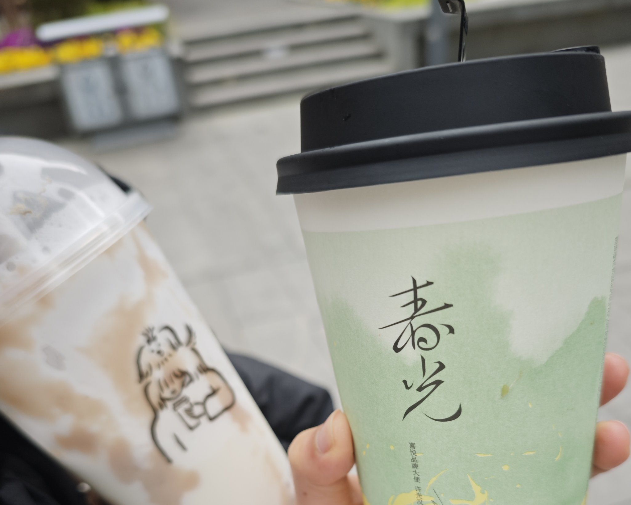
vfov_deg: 45.7
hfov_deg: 58.8
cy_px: 414
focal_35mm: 30
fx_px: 560
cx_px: 316
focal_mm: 6.55
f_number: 1.6
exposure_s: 1/159
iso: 50
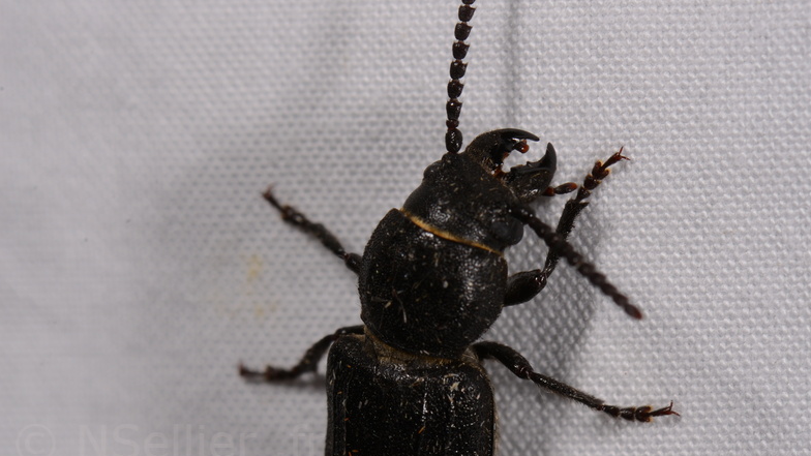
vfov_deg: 9.0
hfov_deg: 16.0
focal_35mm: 135
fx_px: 2893
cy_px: 204
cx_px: 409
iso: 100
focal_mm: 85
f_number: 25
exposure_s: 1/60
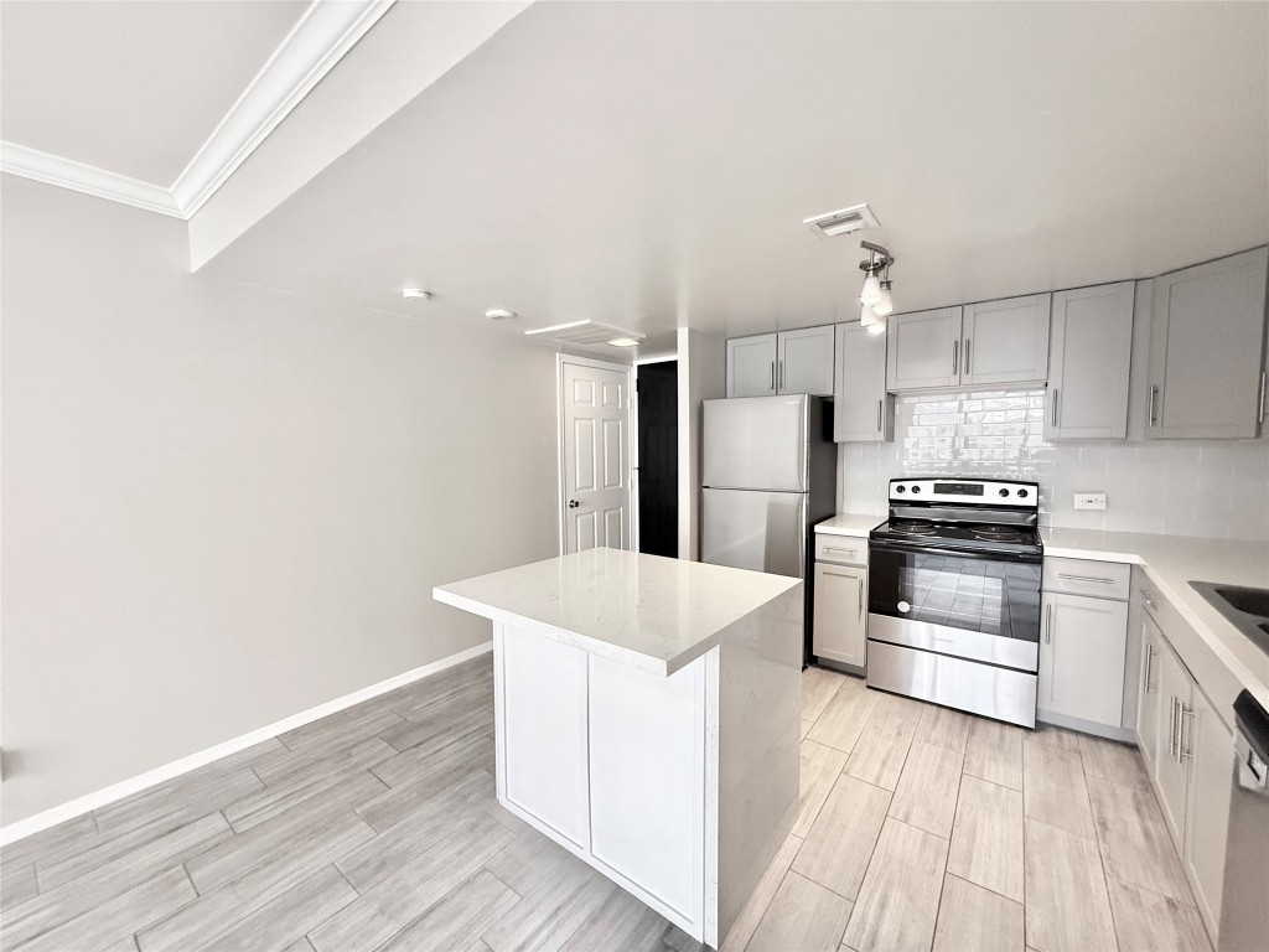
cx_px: 634
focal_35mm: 14
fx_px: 513
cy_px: 476
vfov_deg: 85.7
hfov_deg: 102.1
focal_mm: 2.22
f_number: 2.2
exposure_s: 1/120
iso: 320
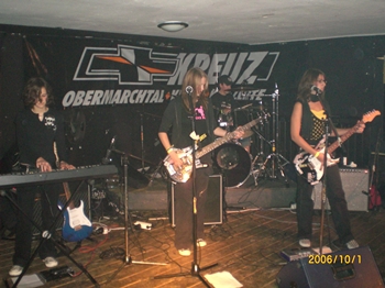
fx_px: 422
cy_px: 144
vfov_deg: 37.7
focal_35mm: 38
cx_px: 192
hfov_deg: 49.0
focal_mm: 6.3
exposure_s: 1/30
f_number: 3.1
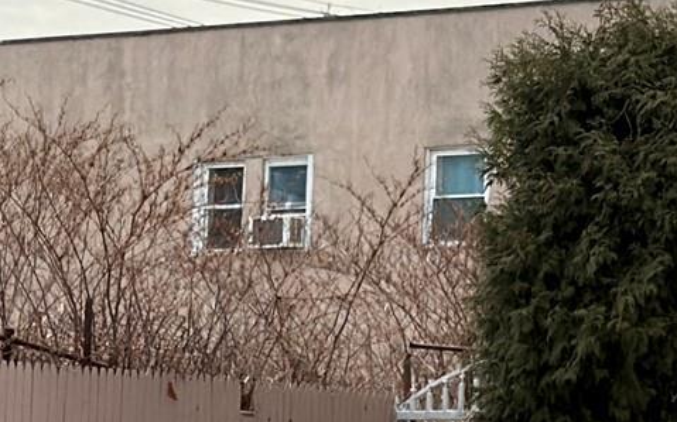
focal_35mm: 213
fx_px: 3929
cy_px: 19
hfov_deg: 9.8
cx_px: 712
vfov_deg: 6.1
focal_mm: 6.76
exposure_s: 1/2445
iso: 100
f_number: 1.78
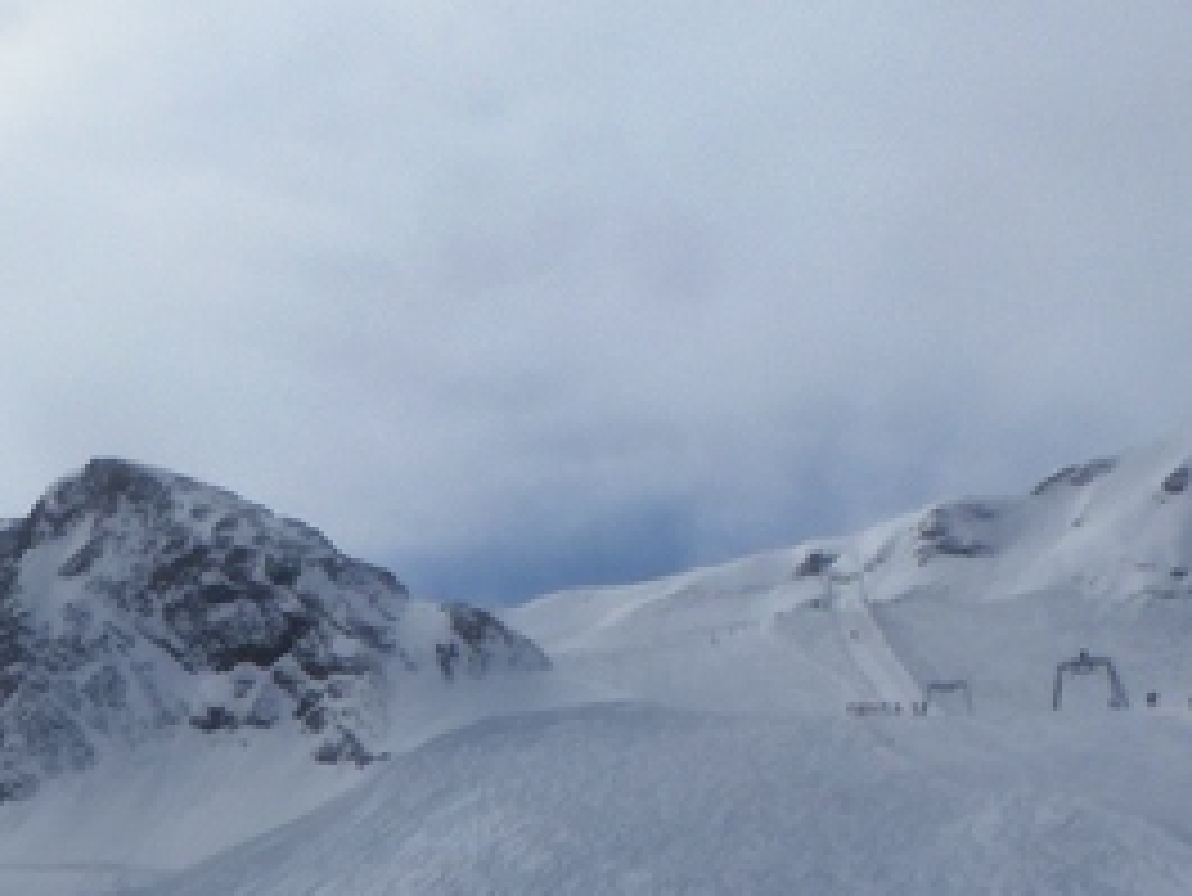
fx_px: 2963
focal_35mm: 86
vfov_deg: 15.7
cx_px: -594
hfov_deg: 19.7
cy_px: 1364
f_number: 8
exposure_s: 1/1600
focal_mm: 4.3
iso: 100
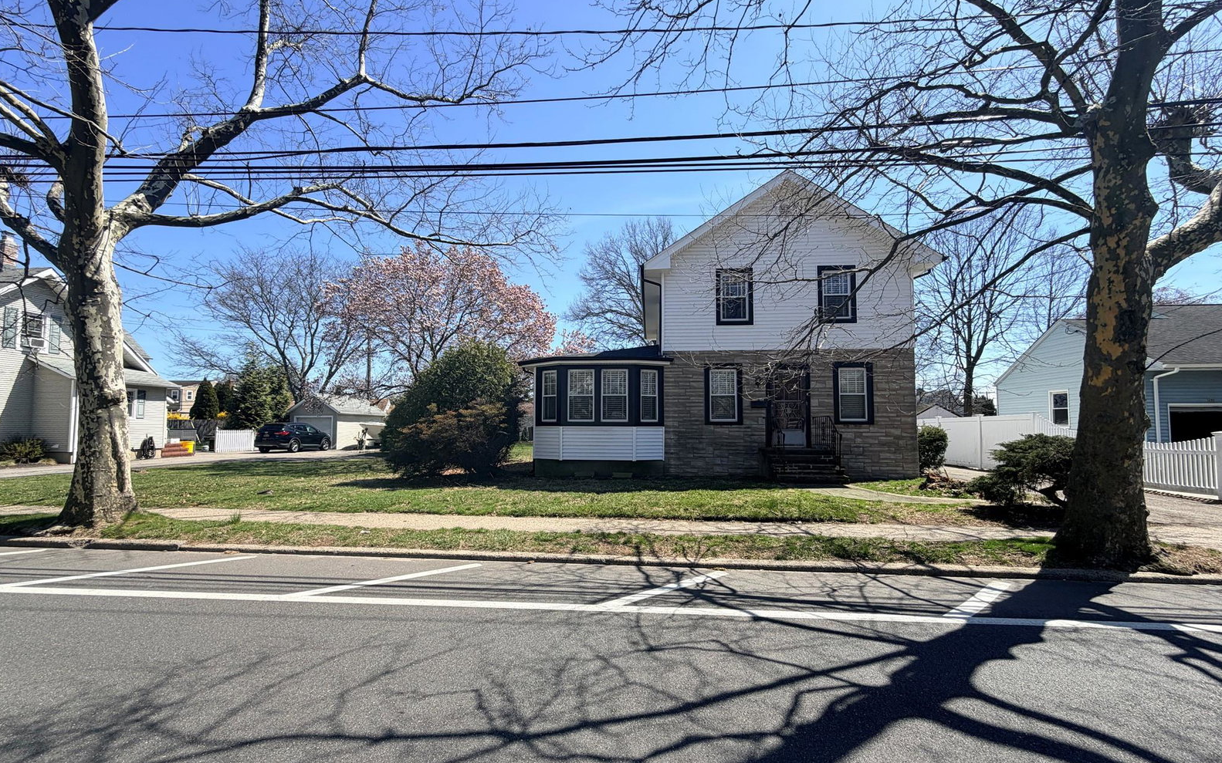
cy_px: 399
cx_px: 612
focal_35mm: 15
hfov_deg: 101.5
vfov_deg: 74.7
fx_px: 499
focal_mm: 2.22
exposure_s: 1/770
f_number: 2.2
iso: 25
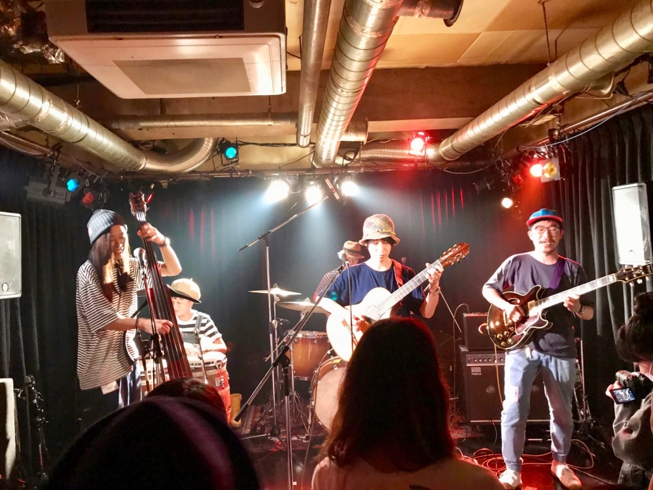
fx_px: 528
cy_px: 245
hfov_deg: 63.4
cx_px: 326
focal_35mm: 28
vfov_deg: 49.7
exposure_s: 1/6
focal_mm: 3.99
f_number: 1.8
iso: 100
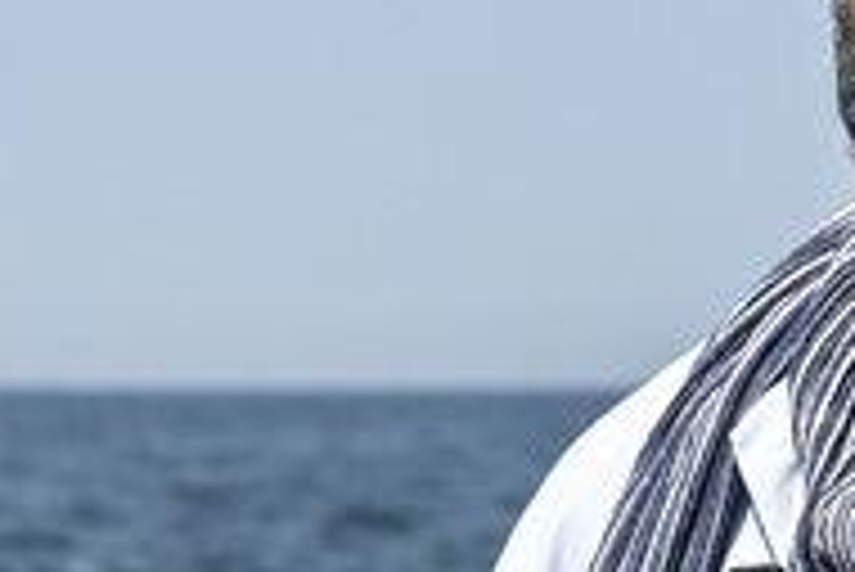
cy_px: 624
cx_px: 886
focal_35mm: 185
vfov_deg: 7.4
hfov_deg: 11.0
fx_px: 4397
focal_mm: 29.5
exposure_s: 1/13000
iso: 800
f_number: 3.5
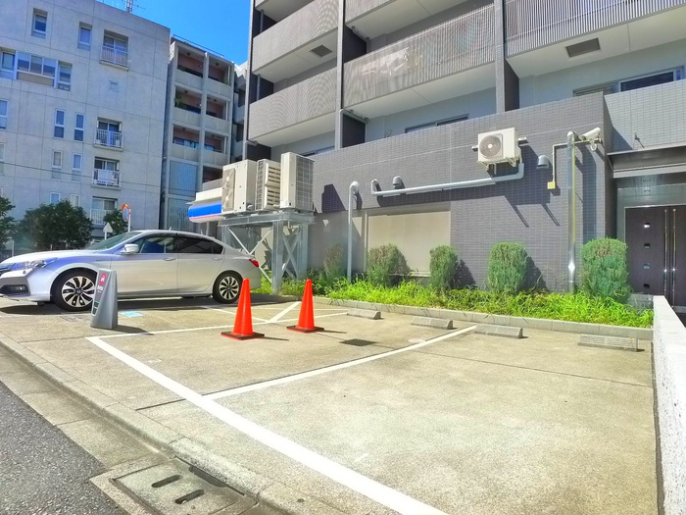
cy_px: 258
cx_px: 343
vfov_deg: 56.8
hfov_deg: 71.6
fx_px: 476
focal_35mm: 24
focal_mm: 5.1
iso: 400
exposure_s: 1/640
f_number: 4
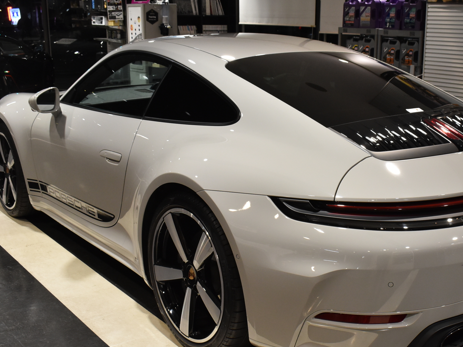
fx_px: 655
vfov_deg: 29.6
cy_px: 203
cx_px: 292
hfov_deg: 38.6
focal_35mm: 49
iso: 1250
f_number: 8
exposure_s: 1/40
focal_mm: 24
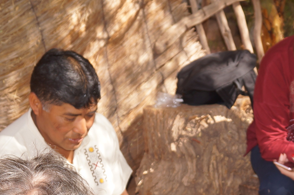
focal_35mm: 87
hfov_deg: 22.8
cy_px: 232
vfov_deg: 15.1
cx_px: 272
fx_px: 709
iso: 100
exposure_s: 1/160
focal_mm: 22
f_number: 4.5
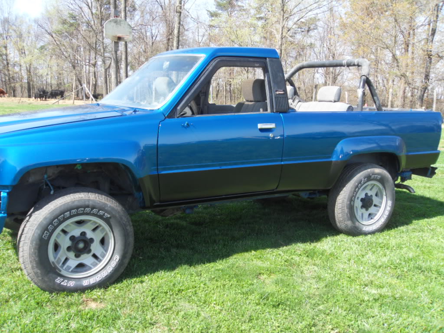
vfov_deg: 40.7
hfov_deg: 52.6
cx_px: 222
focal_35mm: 35
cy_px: 166
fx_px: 449
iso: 80
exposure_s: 1/250
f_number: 3.5
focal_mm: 6.3
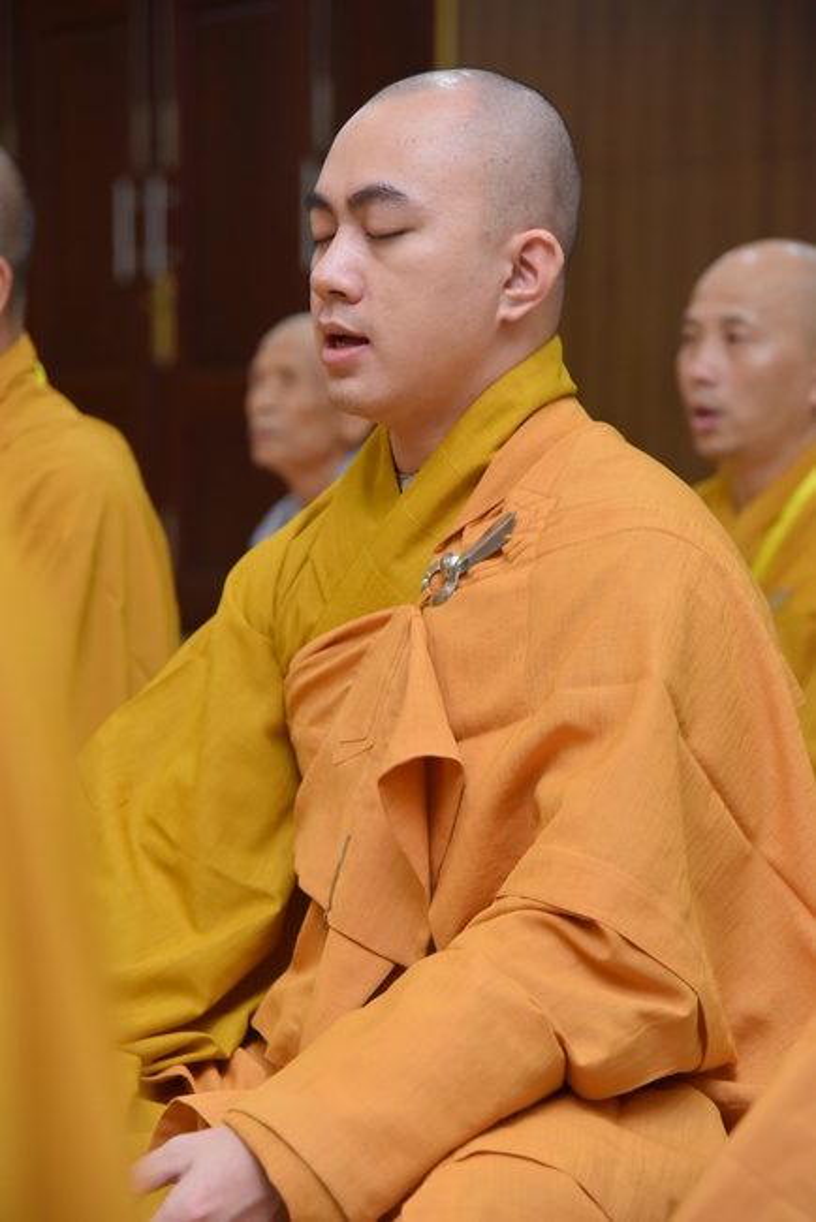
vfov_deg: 20.8
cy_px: 611
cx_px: 408
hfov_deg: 14.0
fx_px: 3328
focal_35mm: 98
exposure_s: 1/100
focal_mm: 98
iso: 1250
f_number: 4.5
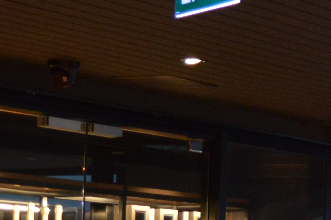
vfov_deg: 7.5
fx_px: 1672
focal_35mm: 182
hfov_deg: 10.1
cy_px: 228
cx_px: 756
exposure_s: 1/15
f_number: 4
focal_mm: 24
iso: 900
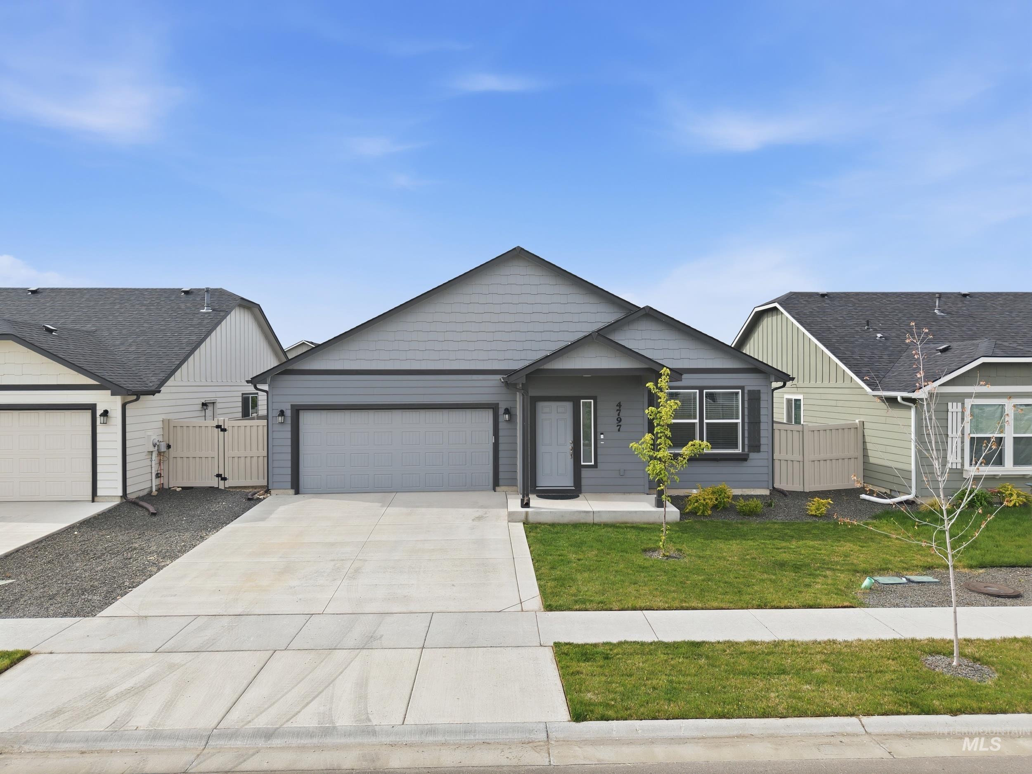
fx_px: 716
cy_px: 387
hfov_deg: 71.6
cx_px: 516
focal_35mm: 24
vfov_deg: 56.8
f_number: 1.8
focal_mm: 8.7
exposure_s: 1/4000
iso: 150
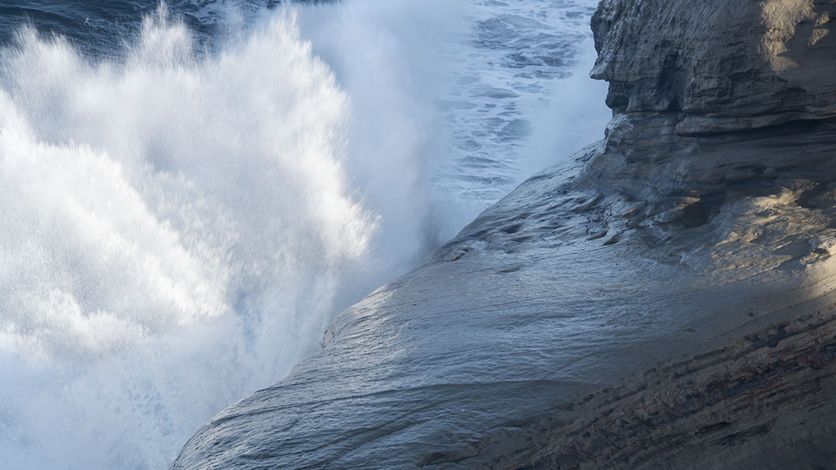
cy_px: 275
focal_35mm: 200
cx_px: 417
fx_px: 4434
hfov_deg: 10.8
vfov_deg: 6.1
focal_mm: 190
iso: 100
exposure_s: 1/125
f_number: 11
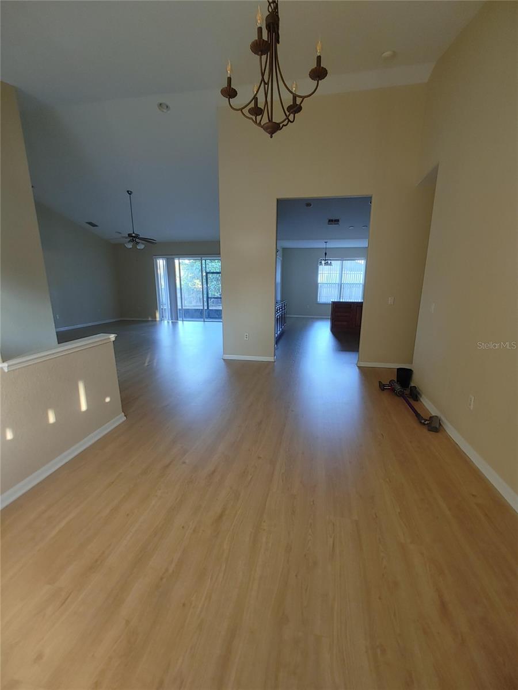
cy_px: 345
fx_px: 299
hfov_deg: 81.7
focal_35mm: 15
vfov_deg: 98.2
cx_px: 259
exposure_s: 1/24
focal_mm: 1.78
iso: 250
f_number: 1.9
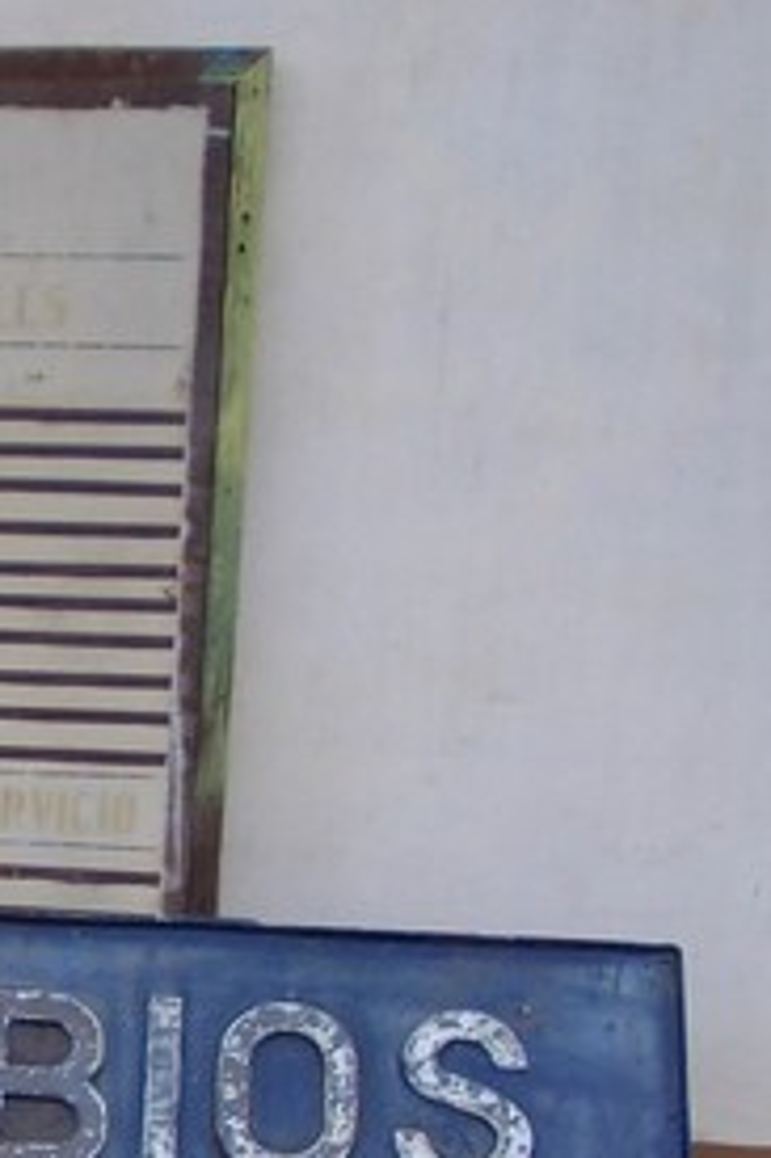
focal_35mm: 110
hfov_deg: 11.5
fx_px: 3538
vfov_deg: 18.1
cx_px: -615
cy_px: 1162
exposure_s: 1/100
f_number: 3.1
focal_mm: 5.3
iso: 80
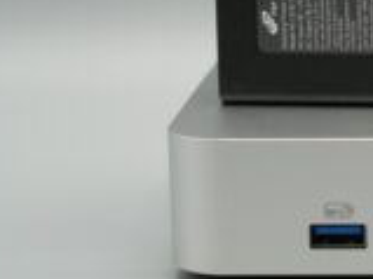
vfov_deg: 6.3
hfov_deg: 8.3
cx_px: 432
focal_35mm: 236
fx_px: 2541
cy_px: 26
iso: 1000
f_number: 10
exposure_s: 1/100
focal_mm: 100
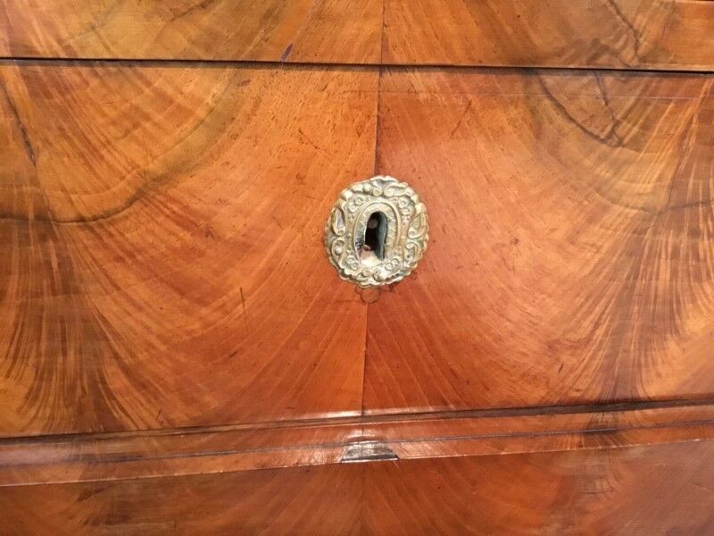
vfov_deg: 45.4
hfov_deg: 58.4
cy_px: 268
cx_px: 357
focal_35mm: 31
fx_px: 639
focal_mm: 3.3
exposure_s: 1/17
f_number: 2.4
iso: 400
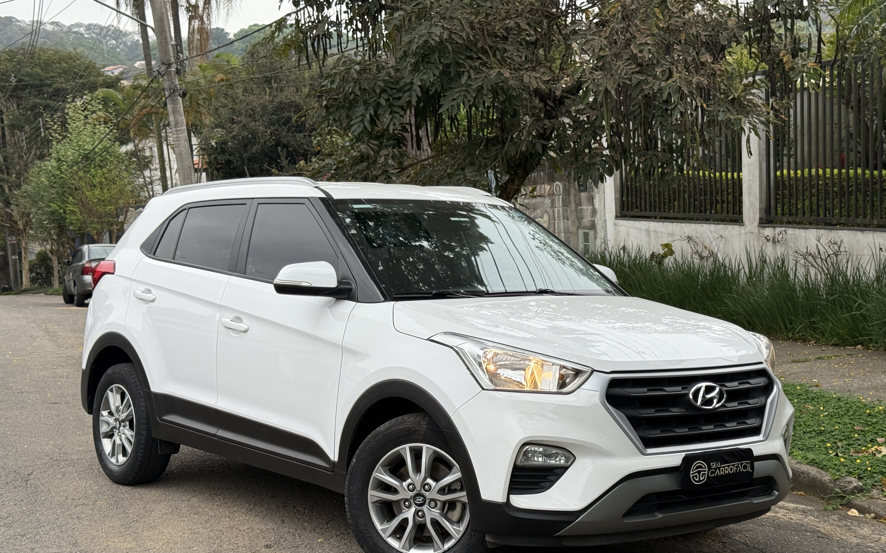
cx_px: 456
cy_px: 314
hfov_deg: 38.2
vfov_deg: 24.4
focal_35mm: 53
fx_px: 1280
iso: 64
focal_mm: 6.76
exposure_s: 1/1242
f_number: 1.78
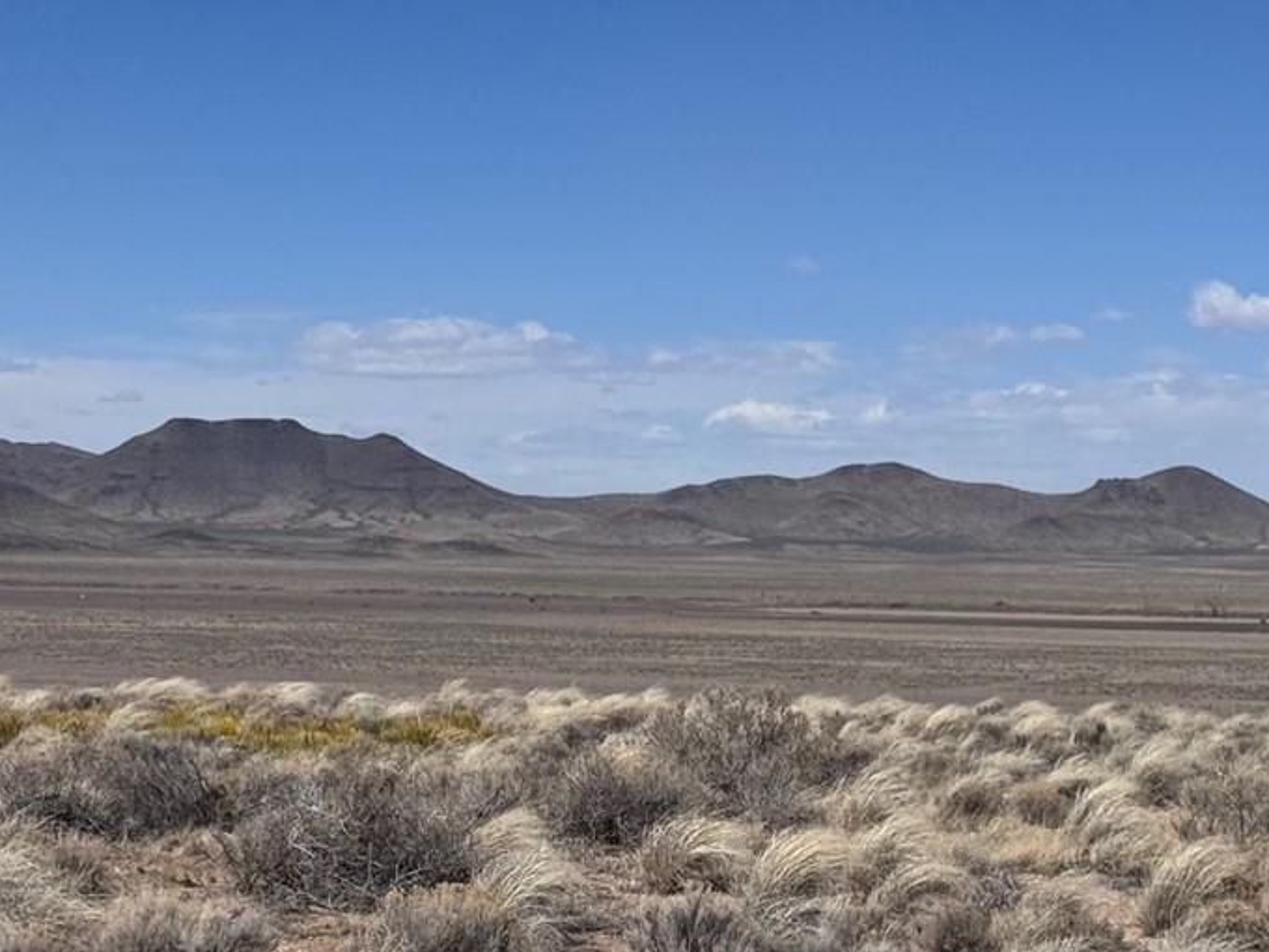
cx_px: 702
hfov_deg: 17.4
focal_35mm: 113
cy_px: 924
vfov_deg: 13.0
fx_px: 4143
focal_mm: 6.76
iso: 80
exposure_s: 1/10526
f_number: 1.78
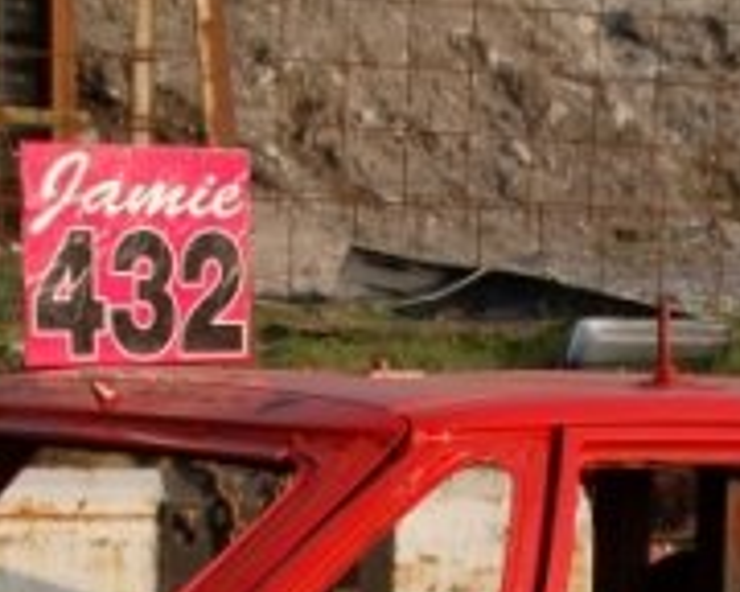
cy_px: 867
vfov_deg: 13.3
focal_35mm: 110
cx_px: 452
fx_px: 2409
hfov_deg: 17.4
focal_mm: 22
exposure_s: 1/1250
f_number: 4
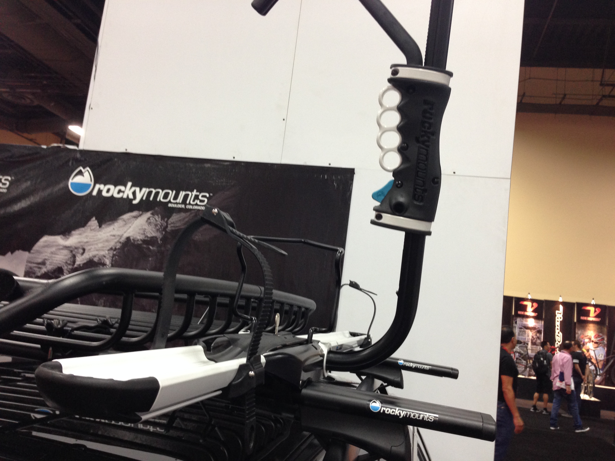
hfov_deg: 55.4
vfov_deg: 42.9
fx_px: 586
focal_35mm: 33
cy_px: 230
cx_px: 308
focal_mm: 4.12
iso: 125
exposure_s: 1/20
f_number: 2.4
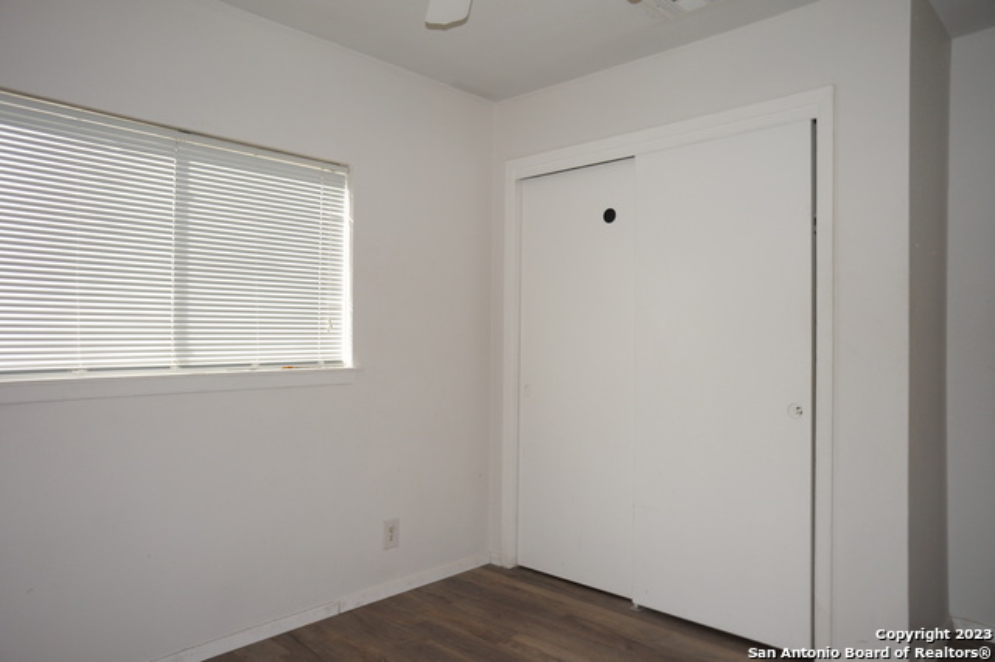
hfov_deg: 73.8
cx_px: 498
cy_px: 331
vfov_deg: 53.1
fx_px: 663
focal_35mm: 24
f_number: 4
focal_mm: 16
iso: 160
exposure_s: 1/160
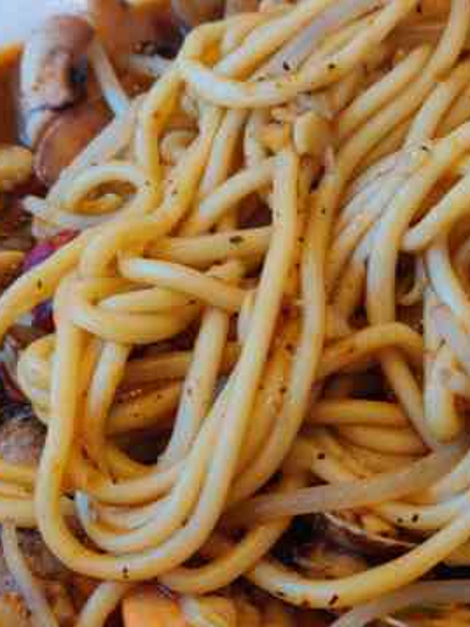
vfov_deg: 29.7
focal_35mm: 65
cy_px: 394
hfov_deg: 22.1
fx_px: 1177
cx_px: 419
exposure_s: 1/50
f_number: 1.7
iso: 250
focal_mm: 4.25
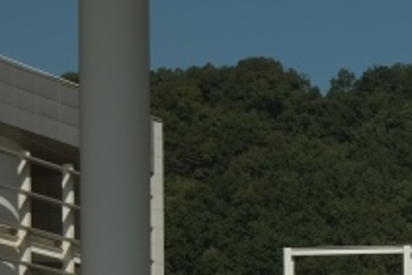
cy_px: 613
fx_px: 2554
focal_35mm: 223
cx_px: 896
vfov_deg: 6.0
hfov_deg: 8.6
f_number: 8
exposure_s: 1/400
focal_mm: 30
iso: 100
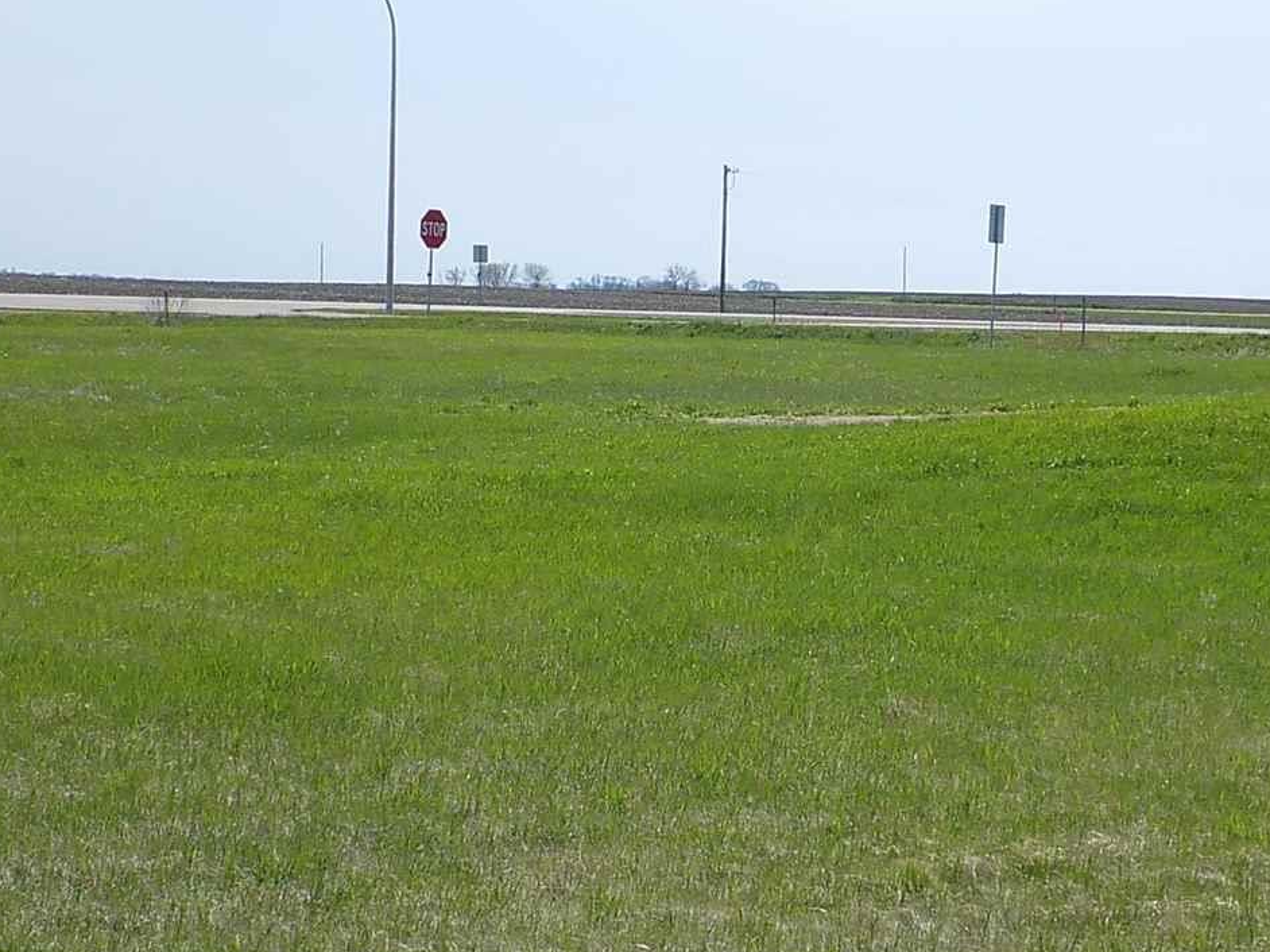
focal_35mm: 106
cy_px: 576
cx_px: 786
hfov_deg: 18.5
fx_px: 3888
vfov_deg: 13.9
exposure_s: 1/640
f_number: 4.3
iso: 80
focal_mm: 13.9
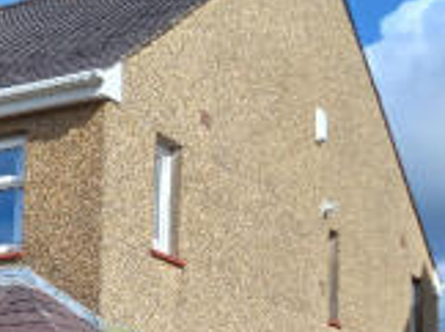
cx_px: -89
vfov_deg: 16.1
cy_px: 325
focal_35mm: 90
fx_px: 1155
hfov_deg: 20.4
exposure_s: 1/925
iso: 32
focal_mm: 4.6
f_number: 2
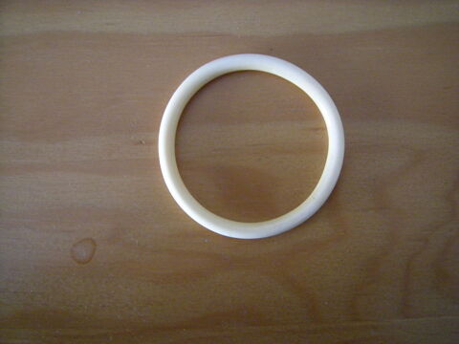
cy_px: 172
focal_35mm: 28
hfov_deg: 63.4
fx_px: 371
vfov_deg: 49.7
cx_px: 230
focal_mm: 4.7
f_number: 2.8
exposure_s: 1/8
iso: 427
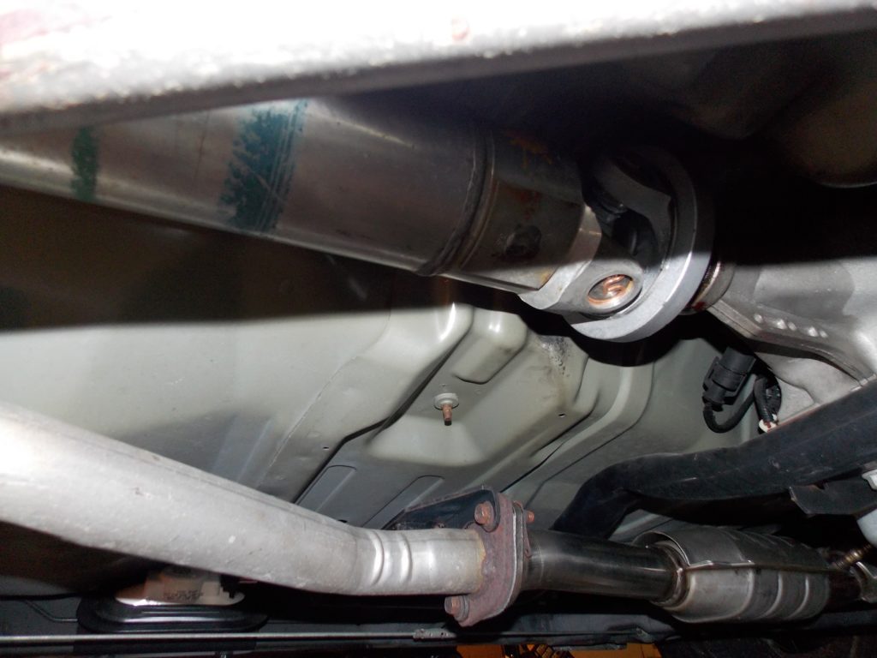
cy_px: 329
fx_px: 583
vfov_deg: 58.9
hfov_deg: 73.9
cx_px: 438
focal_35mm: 23
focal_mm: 4
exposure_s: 1/30
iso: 200
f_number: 3.1
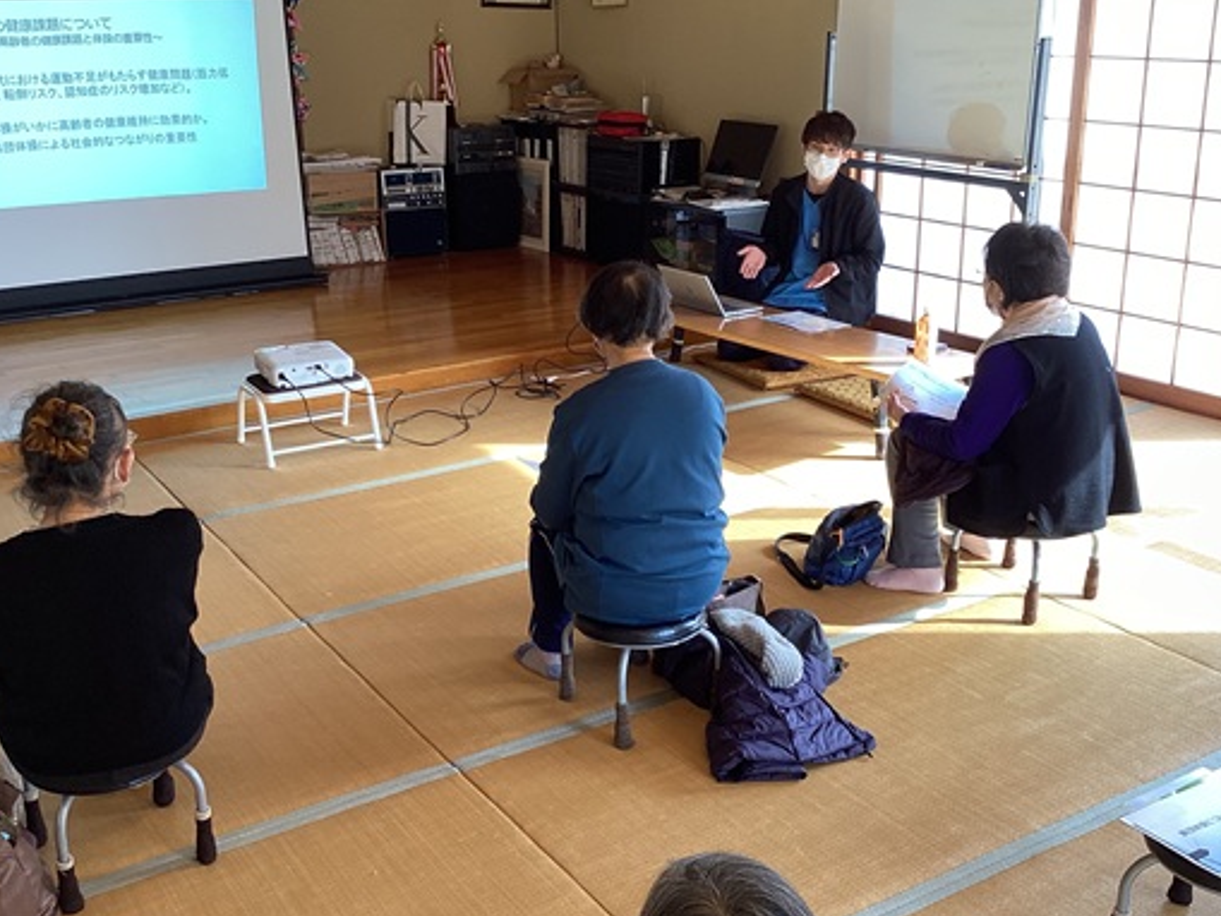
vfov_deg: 36.8
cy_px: 494
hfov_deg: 47.8
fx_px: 1376
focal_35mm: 39
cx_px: 588
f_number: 2.4
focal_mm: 3.3
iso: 50
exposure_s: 1/60
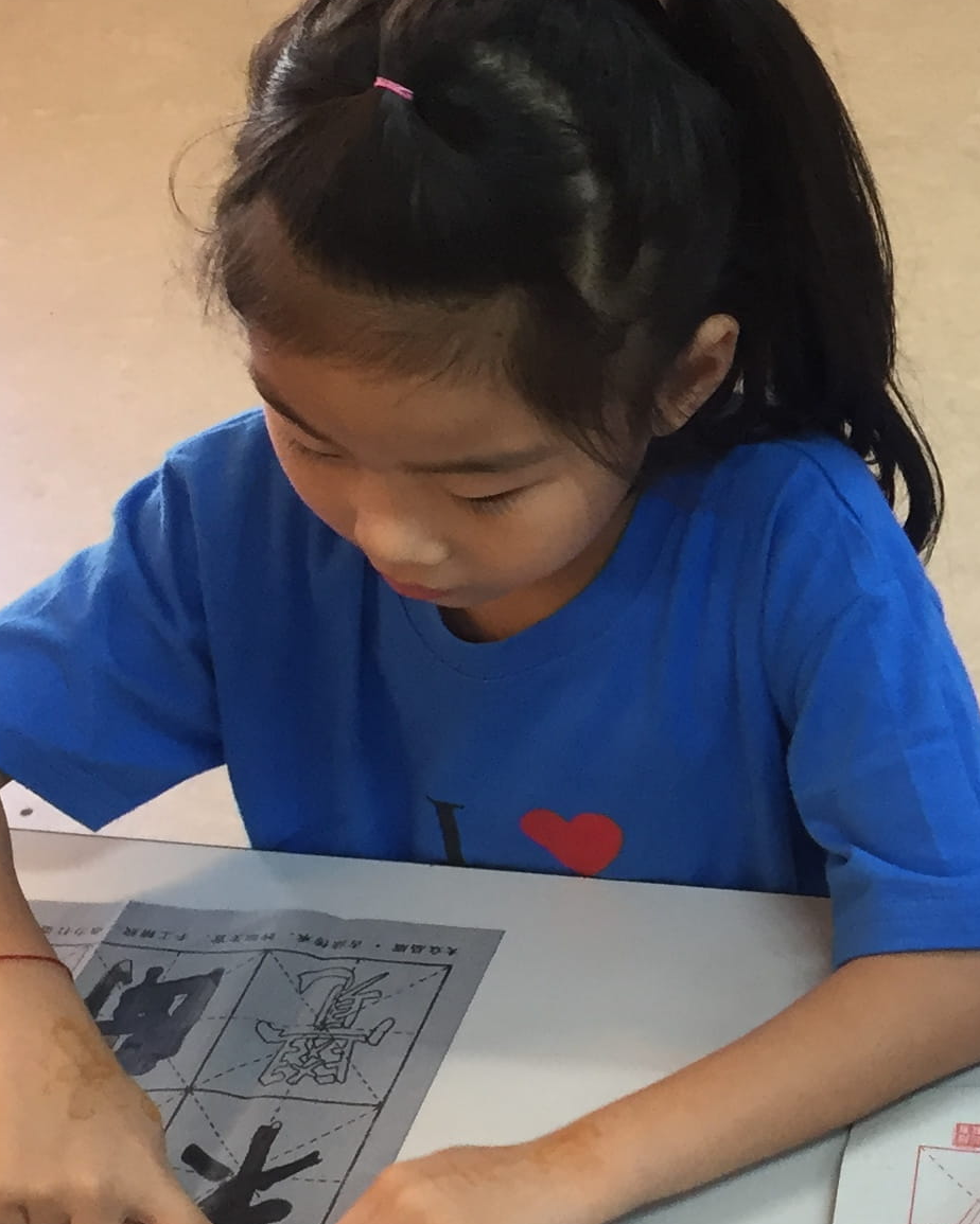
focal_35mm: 80
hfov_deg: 18.3
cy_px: 850
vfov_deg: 23.7
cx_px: 1127
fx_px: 2900
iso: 80
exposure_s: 1/33
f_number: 2.2
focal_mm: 4.15
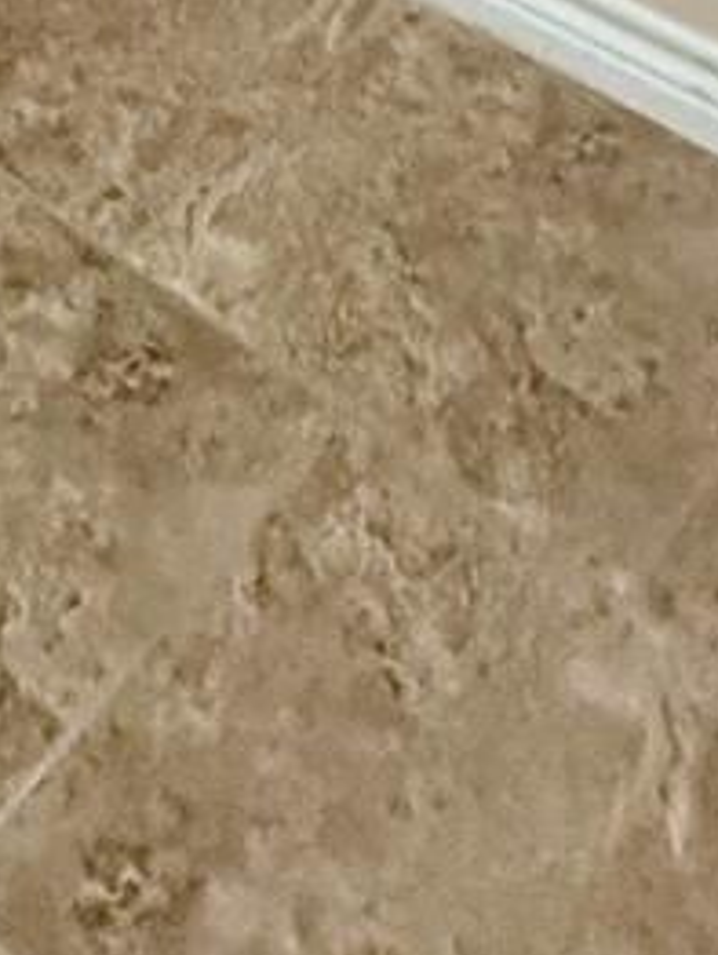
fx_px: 2264
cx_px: 40
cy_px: -1465
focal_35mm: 82
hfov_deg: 17.7
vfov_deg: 14.0
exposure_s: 1/60
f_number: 2.2
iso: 800
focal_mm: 2.22
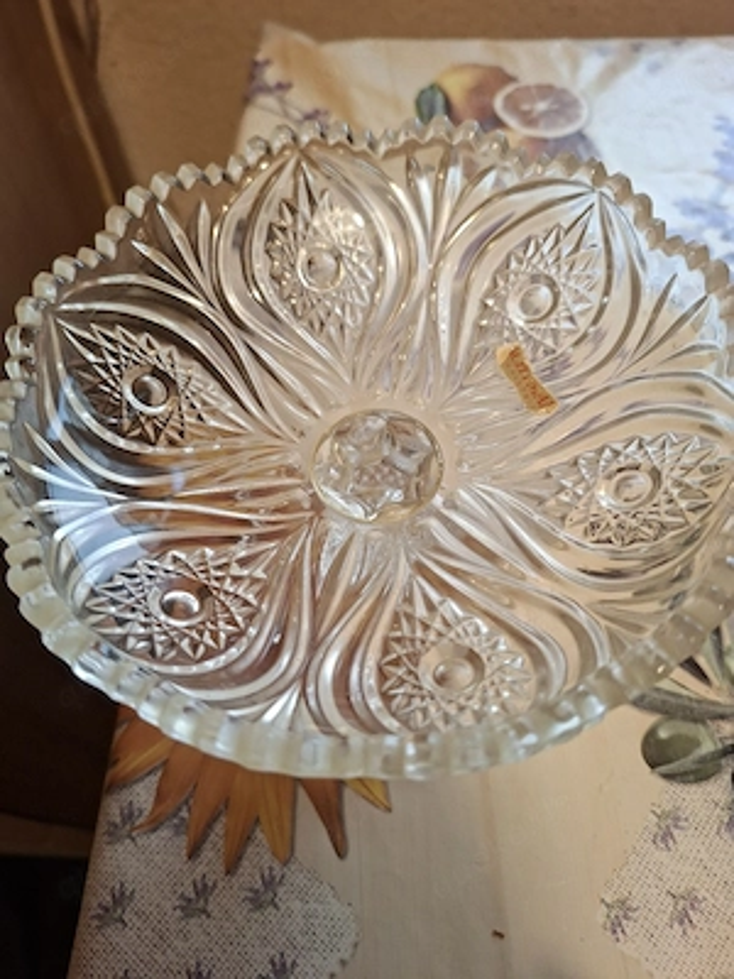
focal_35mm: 23
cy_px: 490
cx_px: 367
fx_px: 650
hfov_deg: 58.9
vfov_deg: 73.9
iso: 320
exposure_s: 1/100
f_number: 1.8
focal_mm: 5.54
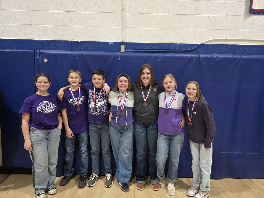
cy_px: 99
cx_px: 132
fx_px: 175
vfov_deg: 58.9
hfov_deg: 73.9
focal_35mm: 23
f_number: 1.7
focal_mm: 6.3
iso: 200
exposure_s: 1/120
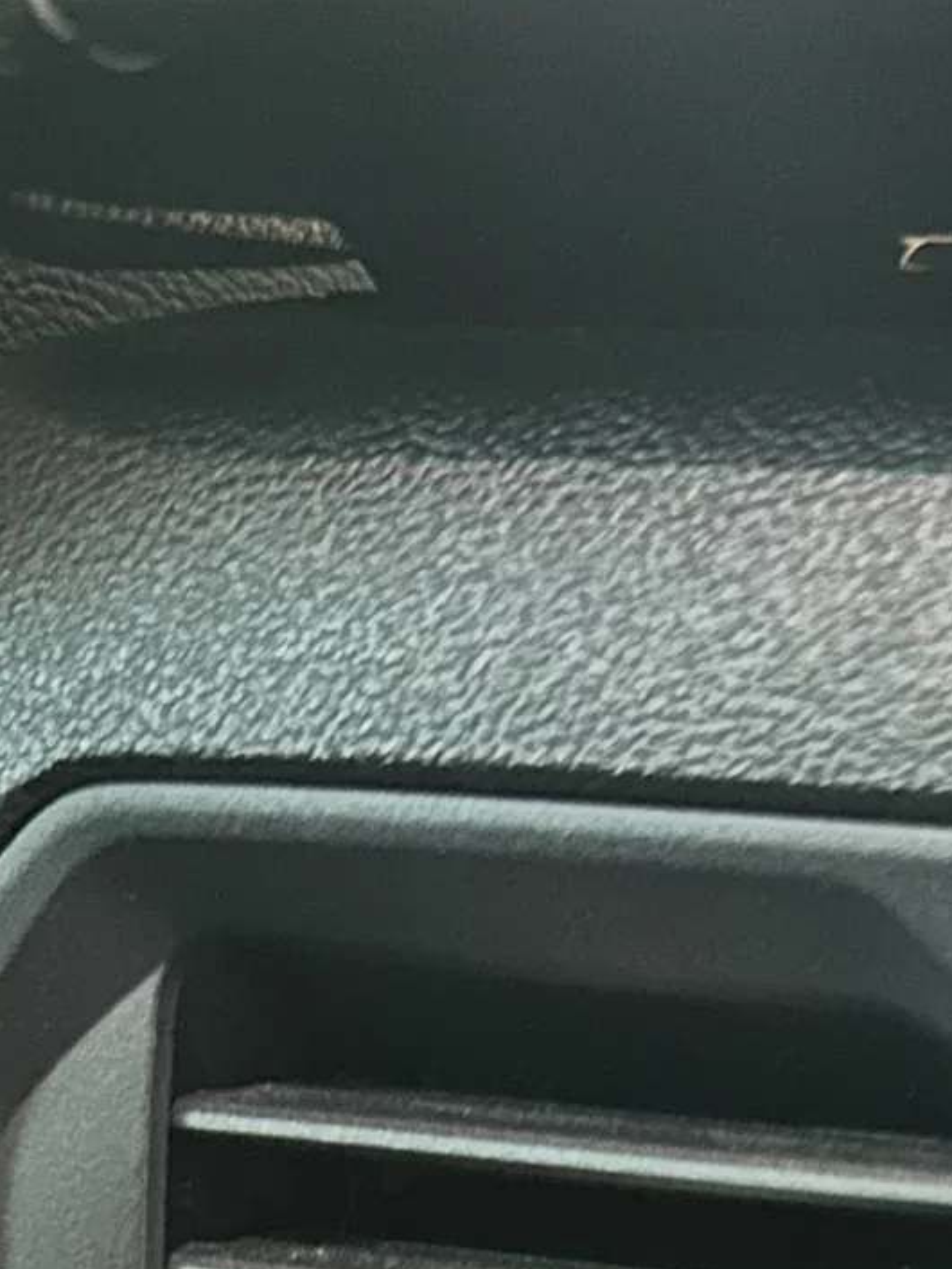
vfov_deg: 20.4
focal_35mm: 87
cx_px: 1480
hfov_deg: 15.5
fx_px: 3188
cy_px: 1693
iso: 1000
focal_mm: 6.86
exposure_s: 1/12
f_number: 1.78
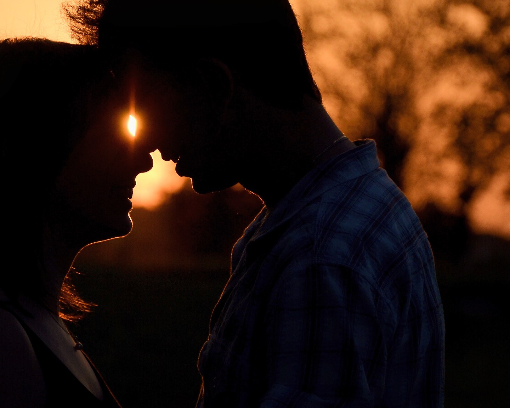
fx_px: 4241
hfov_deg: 6.9
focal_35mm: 281
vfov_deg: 5.5
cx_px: 153
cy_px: 175
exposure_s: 1/4000
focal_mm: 120
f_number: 5.6
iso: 640
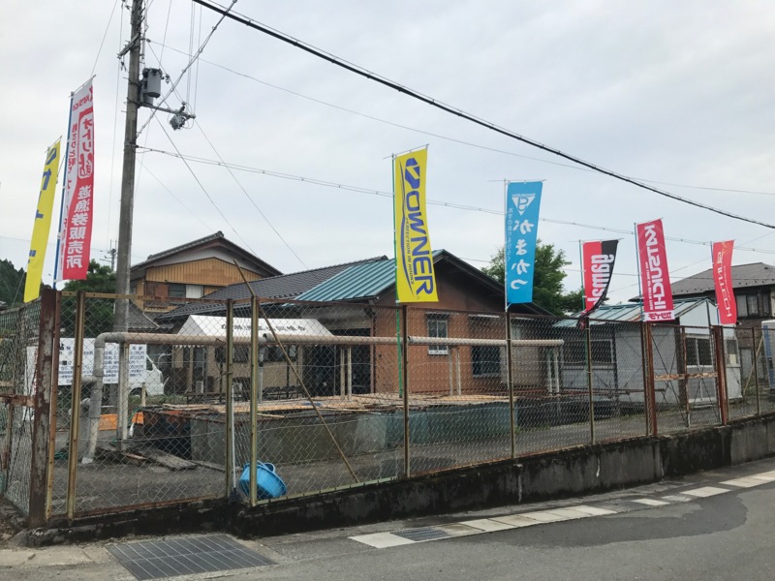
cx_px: 388
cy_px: 290
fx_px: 627
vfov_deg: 49.7
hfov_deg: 63.4
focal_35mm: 28
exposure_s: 1/2283
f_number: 1.8
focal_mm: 3.99
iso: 20
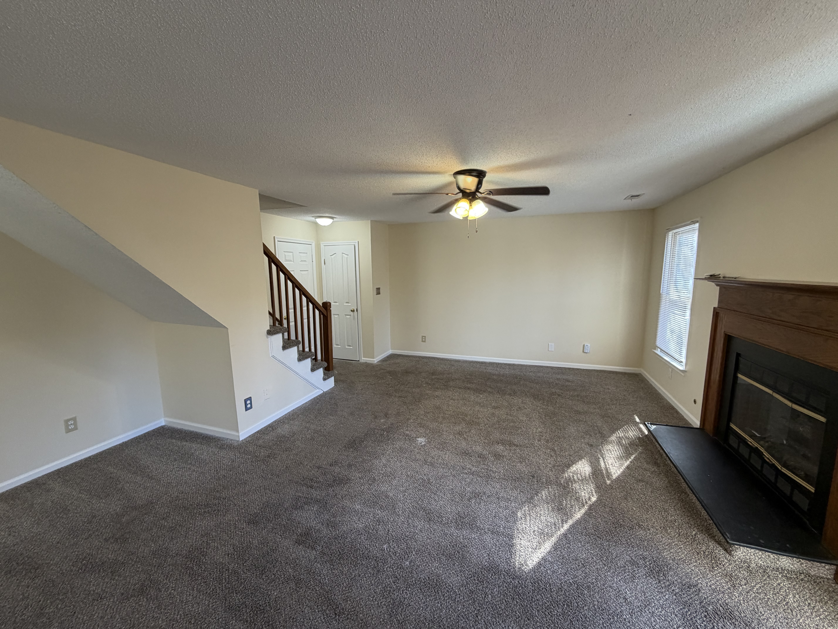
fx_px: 339
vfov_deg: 85.7
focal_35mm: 14
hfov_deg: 102.1
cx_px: 419
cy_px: 314
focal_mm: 2.22
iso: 160
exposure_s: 1/60
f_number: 2.2
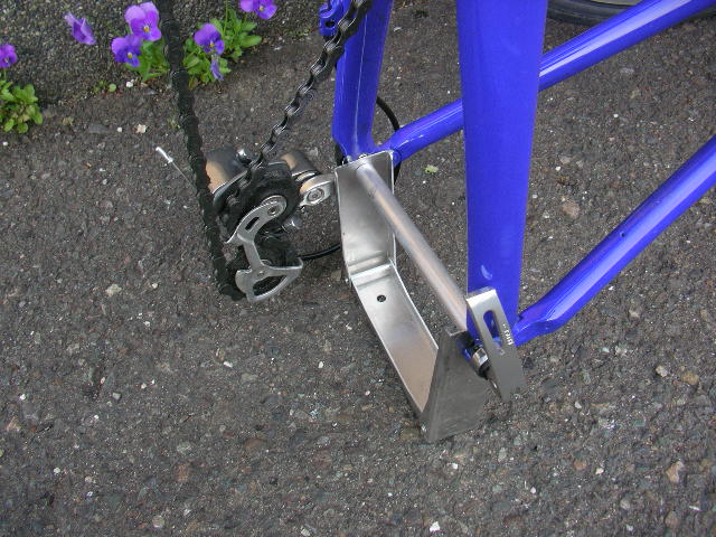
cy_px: 268
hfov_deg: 50.1
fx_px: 765
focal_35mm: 37
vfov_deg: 38.7
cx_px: 358
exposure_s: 1/60
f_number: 2.8
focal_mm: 5.7
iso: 100
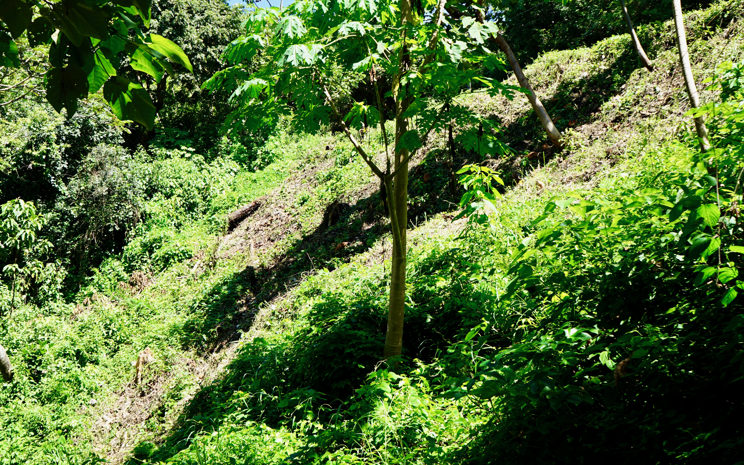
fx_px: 872
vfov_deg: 29.9
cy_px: 220
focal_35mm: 43
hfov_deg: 46.2
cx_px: 349
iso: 100
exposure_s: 1/80
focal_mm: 33
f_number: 8
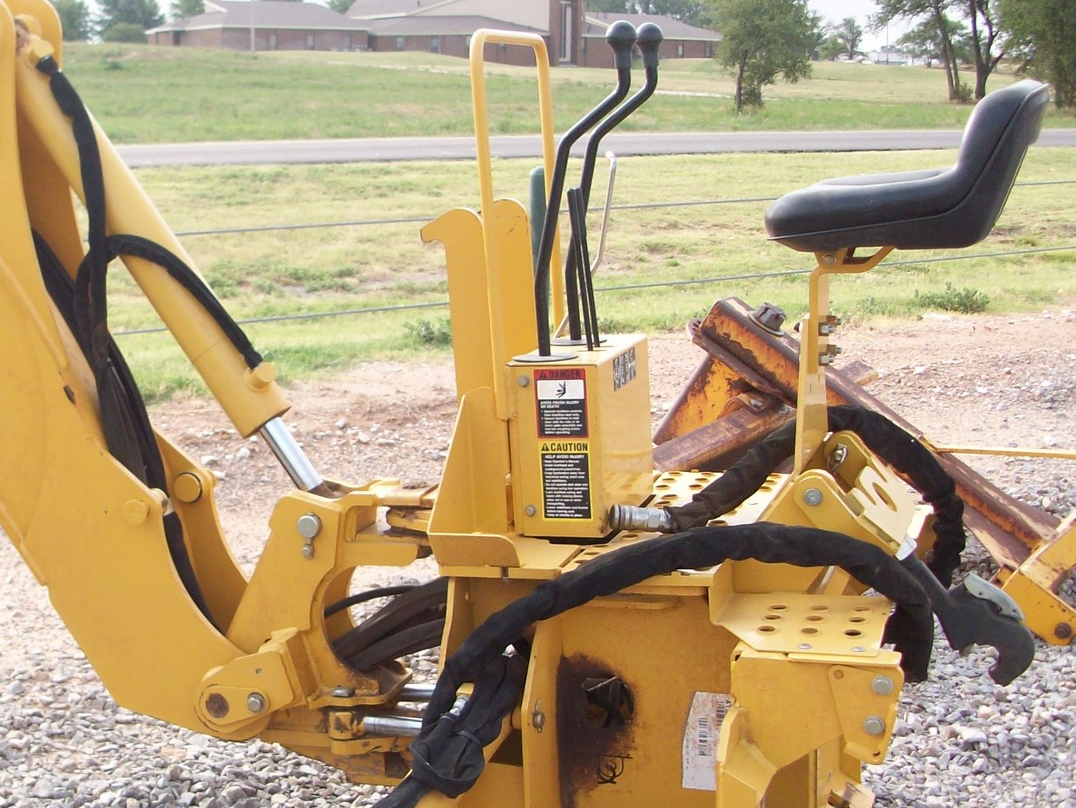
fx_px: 1741
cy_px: 481
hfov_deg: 33.4
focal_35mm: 56
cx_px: 222
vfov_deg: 26.1
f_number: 2.8
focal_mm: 5.7
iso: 64
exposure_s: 1/229
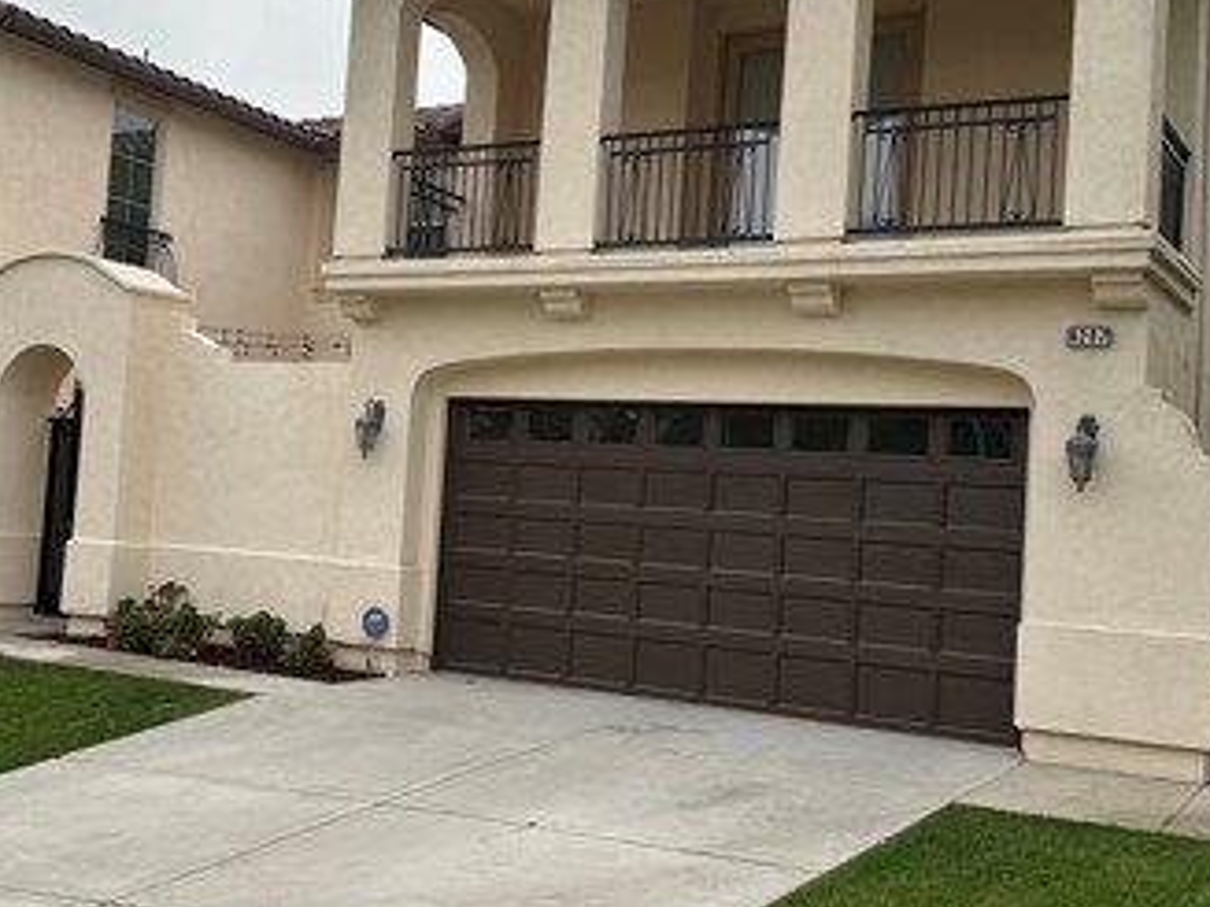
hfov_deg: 40.0
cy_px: 415
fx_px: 1642
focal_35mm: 47
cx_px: 407
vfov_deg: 30.8
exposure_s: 1/4762
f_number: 1.78
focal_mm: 6.86
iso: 80
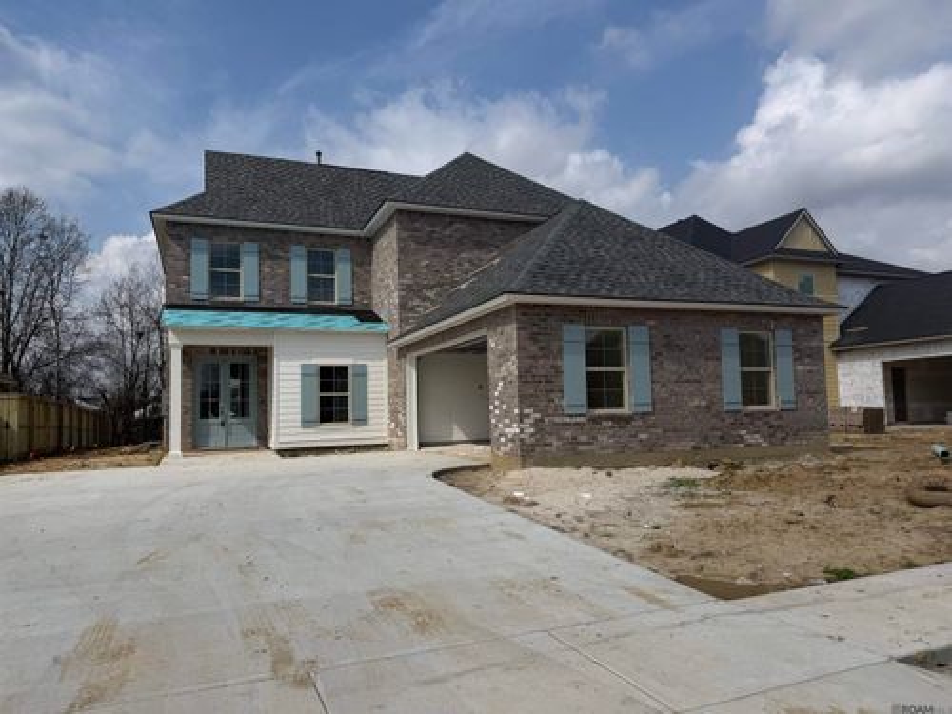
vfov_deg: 56.8
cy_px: 357
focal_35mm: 24
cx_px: 476
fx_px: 660
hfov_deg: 71.6
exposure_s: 1/9091
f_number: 1.78
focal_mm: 6.76
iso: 80
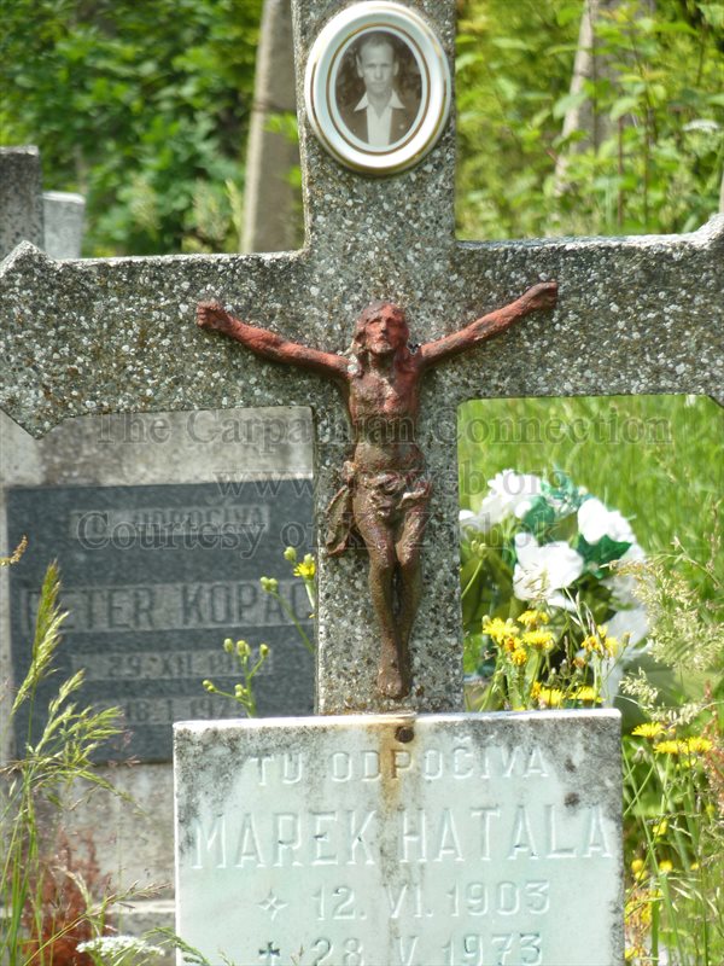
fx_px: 8366
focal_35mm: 300
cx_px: 362
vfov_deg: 6.6
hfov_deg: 5.0
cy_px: 483
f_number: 4.9
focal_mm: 49.2
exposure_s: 1/200
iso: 80
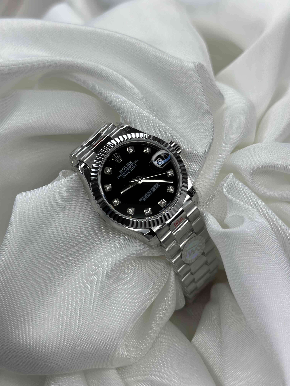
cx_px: 145
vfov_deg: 39.7
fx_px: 536
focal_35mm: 48
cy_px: 193
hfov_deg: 30.3
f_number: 1.78
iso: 80
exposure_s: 1/1041
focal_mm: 6.86
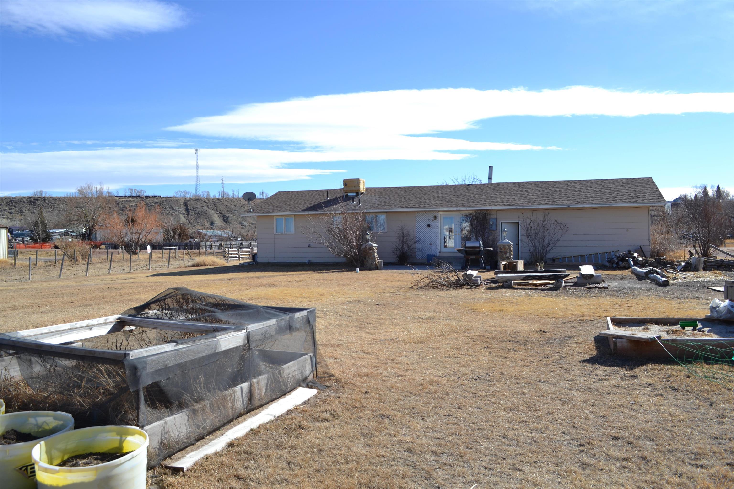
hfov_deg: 67.4
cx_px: 367
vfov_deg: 47.9
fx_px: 550
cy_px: 244
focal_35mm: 27
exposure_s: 1/250
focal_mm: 18
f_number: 8
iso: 100
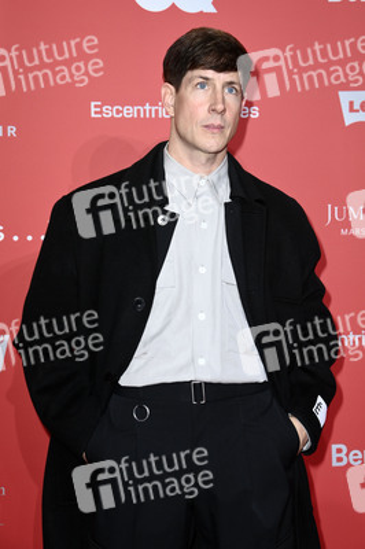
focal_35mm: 78
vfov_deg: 26.0
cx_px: 182
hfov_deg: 17.5
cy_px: 274
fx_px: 1188
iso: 800
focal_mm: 78
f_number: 5.6
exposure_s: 1/250
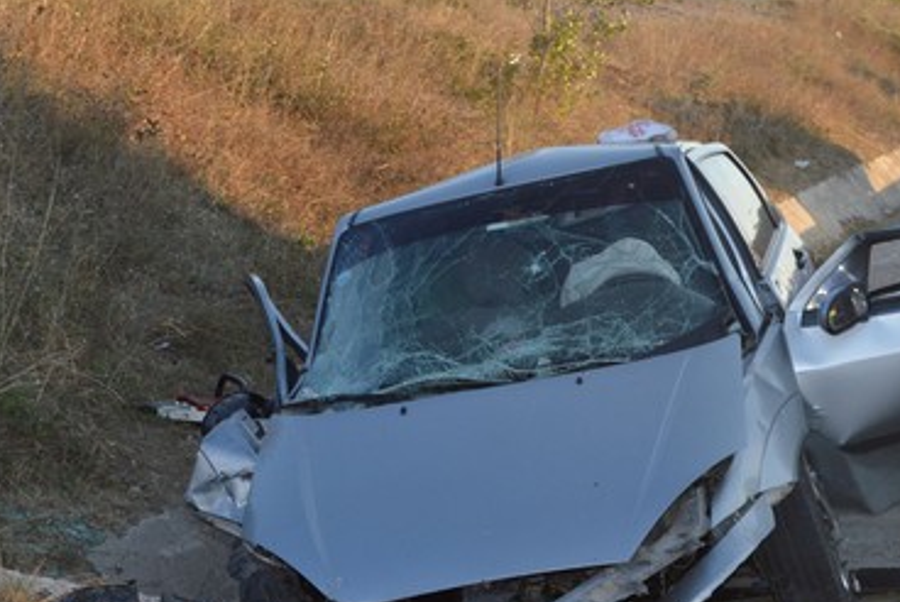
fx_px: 1776
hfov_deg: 28.2
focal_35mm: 71
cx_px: 611
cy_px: 243
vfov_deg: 19.2
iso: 100
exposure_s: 1/200
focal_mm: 26
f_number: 4
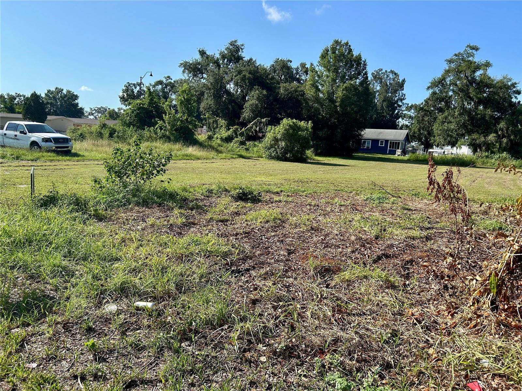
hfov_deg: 67.3
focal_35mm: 26
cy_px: 196
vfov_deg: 53.1
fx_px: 392
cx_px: 261
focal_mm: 5.7
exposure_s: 1/2841
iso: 50
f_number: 1.5
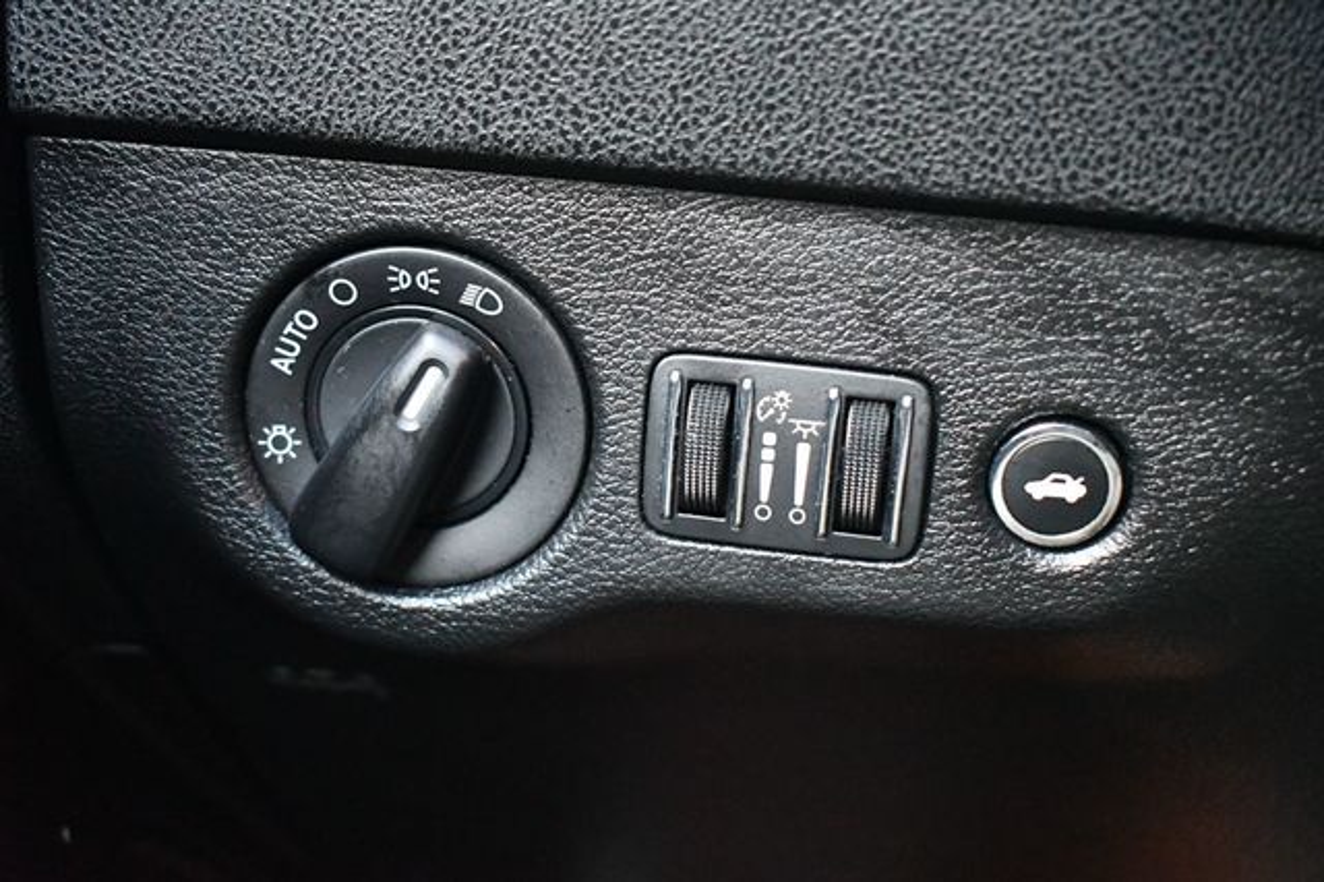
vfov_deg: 26.5
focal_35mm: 51
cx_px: 662
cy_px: 441
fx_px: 1875
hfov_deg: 38.9
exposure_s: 1/60
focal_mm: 34
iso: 10000
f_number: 4.5
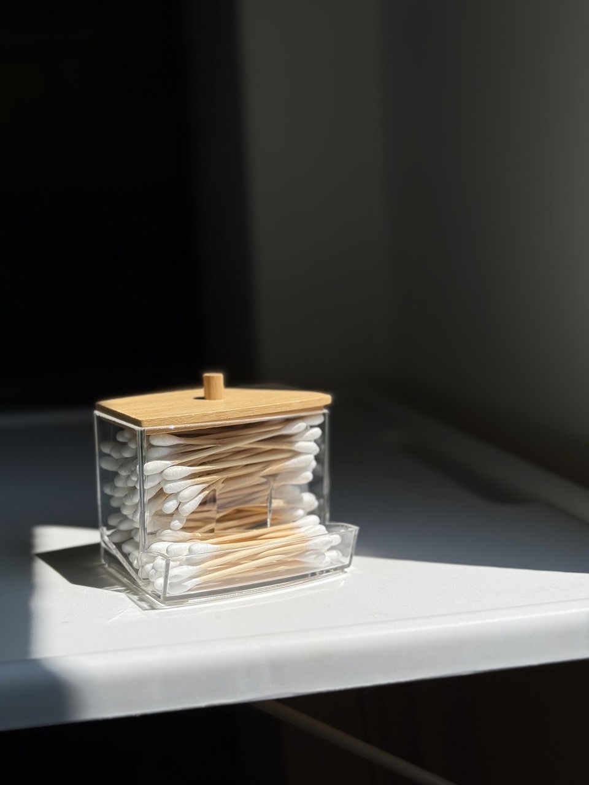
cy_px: 392
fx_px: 1089
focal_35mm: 48
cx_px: 294
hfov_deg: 30.3
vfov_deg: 39.7
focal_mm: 6.76
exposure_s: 1/9901
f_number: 1.78
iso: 64
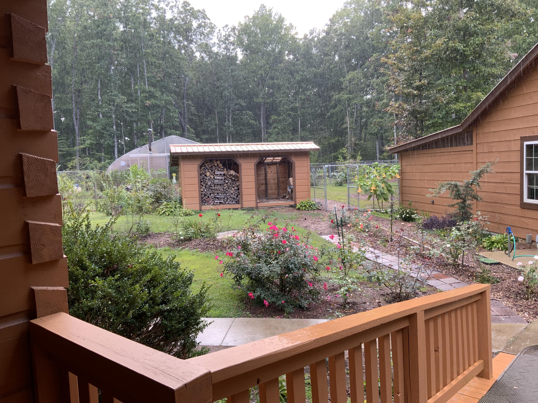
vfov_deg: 48.2
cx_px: 269
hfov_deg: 61.7
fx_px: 451
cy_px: 202
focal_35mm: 29
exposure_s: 1/122
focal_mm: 3
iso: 32
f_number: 1.8
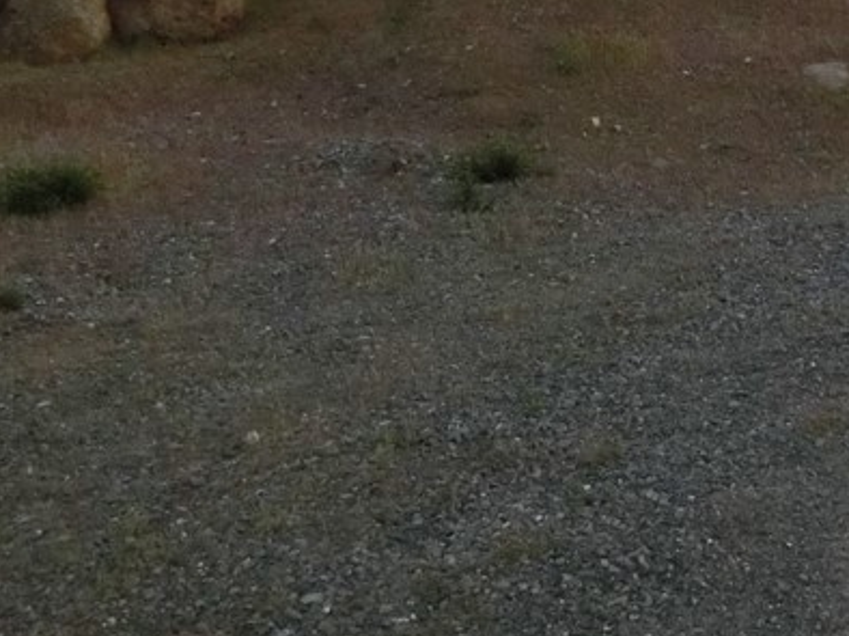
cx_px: 890
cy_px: -39
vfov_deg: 21.5
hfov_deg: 27.7
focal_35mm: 65
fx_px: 1593
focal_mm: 4.5
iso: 400
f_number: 3.5
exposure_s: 1/125
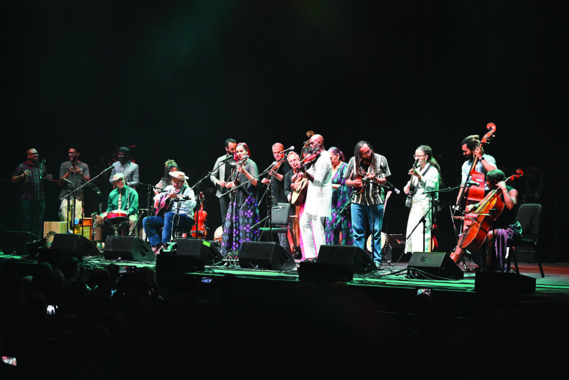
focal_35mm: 88
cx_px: 284
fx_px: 1392
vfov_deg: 15.6
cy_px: 190
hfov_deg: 23.1
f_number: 6.3
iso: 3200
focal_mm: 88
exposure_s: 1/100
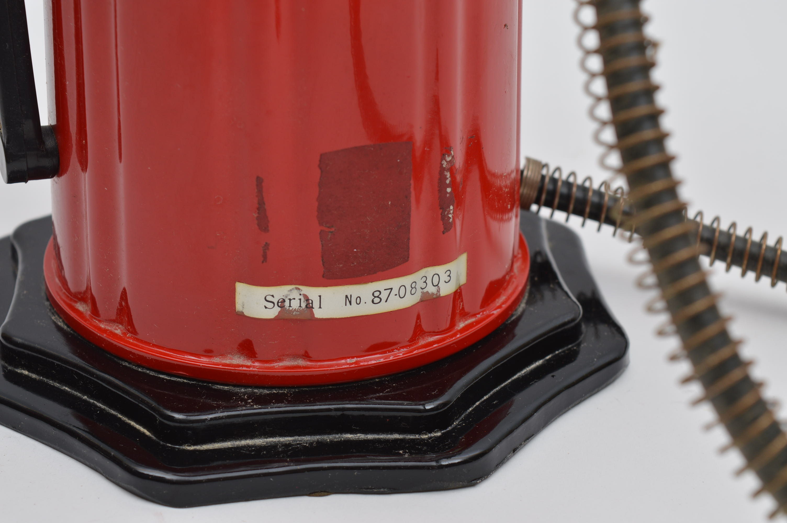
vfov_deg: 16.5
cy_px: 262
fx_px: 1802
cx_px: 394
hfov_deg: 24.6
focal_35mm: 82
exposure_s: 1/80
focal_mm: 55
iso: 100
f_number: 9
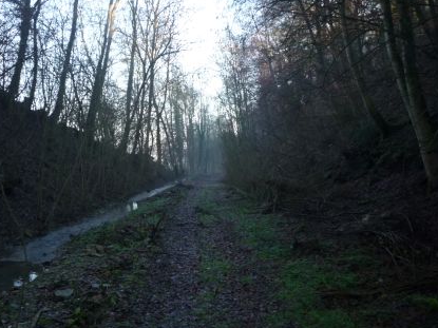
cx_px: 189
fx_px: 468
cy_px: 185
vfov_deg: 38.6
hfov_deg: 50.0
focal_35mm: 37
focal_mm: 5.2
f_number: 3.3
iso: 200
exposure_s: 1/125
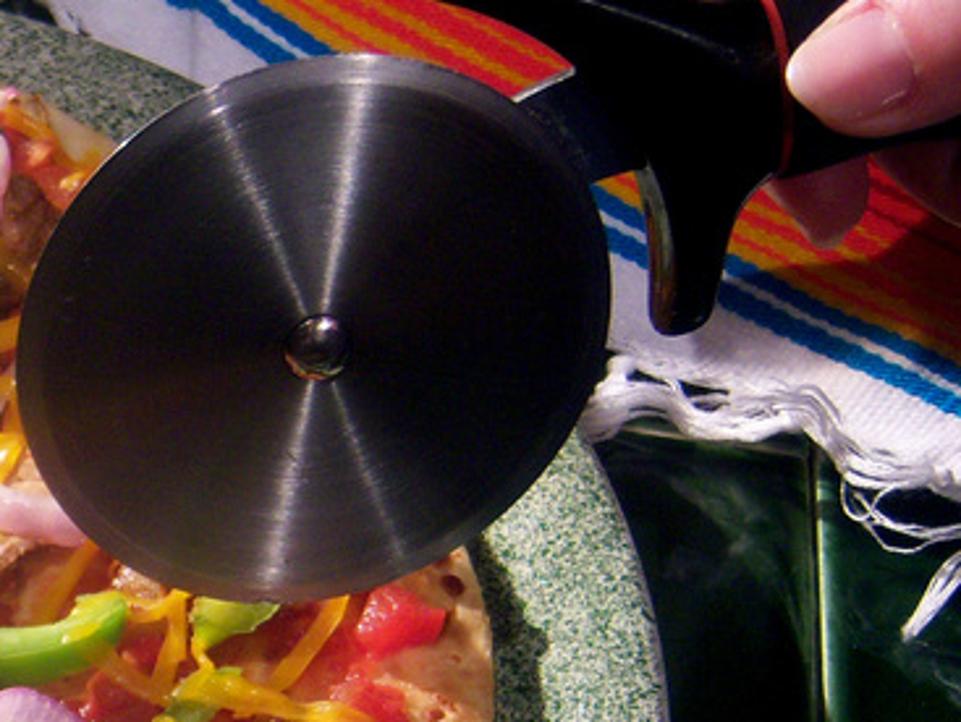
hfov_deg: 18.7
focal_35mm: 98
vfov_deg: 14.8
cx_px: -259
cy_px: 732
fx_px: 2723
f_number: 2.8
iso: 160
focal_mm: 7.5
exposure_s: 1/50
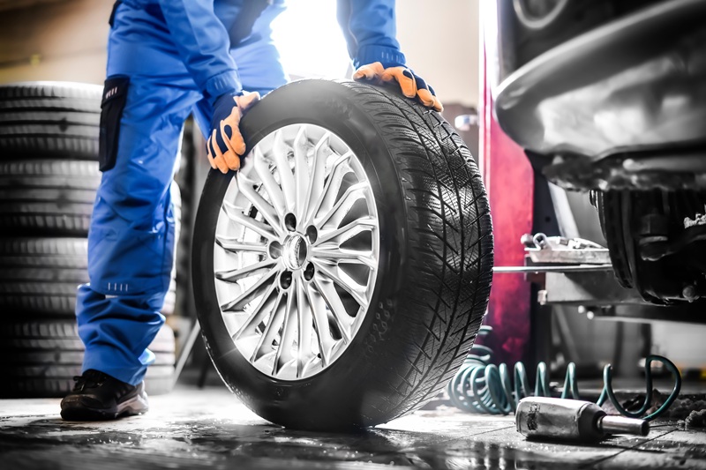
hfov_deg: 39.6
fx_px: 980
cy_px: 235
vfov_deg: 27.0
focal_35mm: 50
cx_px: 353
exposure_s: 1/200
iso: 200
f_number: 2.5
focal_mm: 50
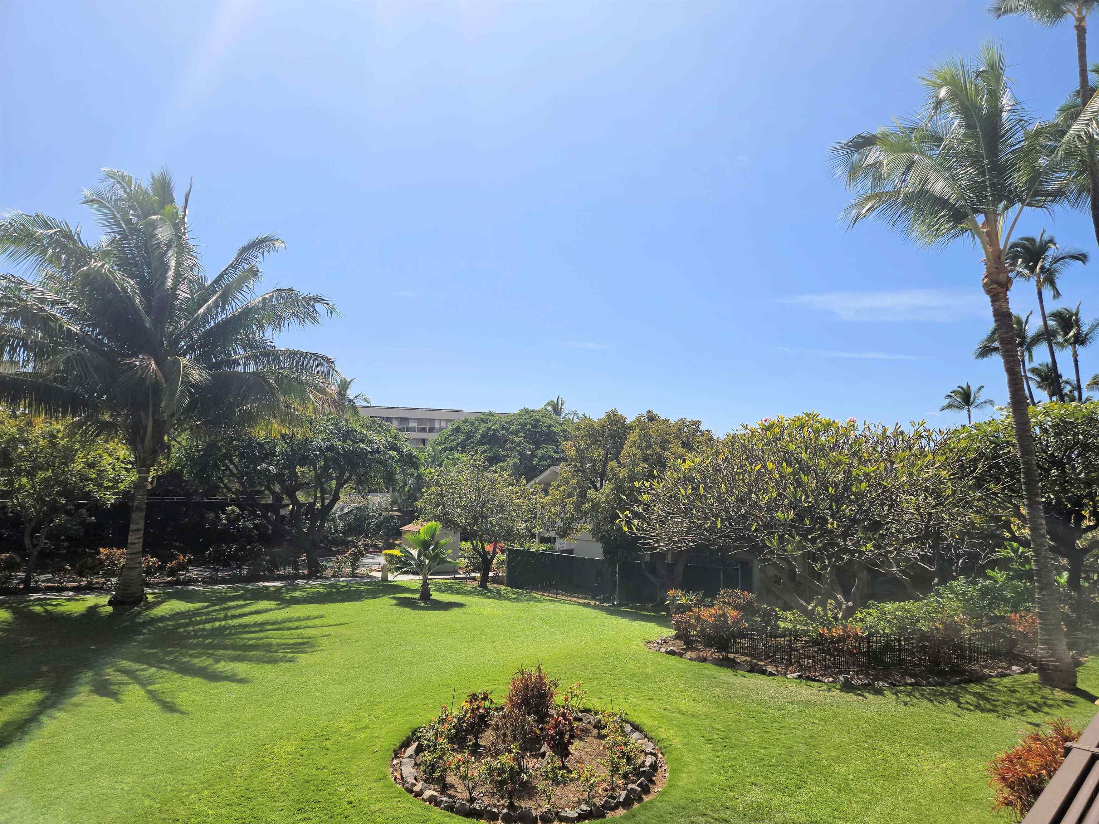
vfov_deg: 58.9
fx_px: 730
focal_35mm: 23
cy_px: 412
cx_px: 550
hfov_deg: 73.9
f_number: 1.8
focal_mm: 5.4
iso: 25
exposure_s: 1/3255
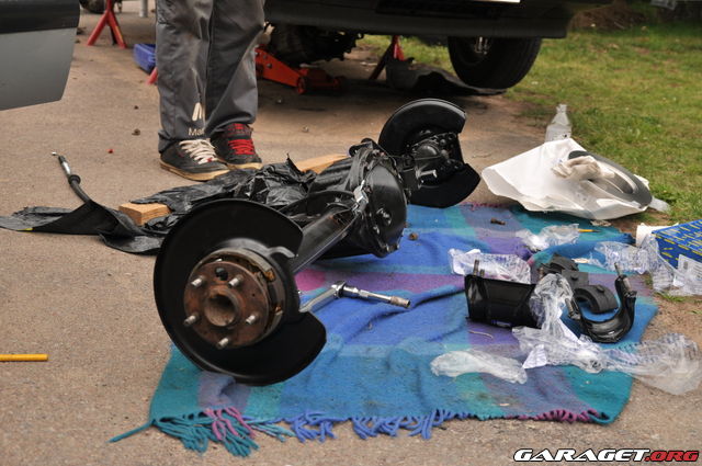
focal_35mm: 57
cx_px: 351
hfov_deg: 35.1
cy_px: 233
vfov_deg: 23.7
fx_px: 1110
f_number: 3.8
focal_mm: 38
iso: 320
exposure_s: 1/1000
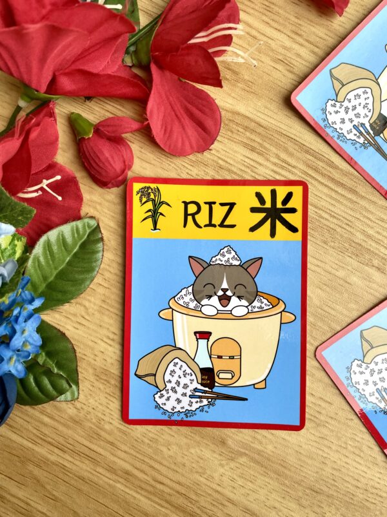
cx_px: 194
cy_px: 258
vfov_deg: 67.3
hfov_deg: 53.1
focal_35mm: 26
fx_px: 388
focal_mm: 4.2
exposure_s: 1/104
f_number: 1.6
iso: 125
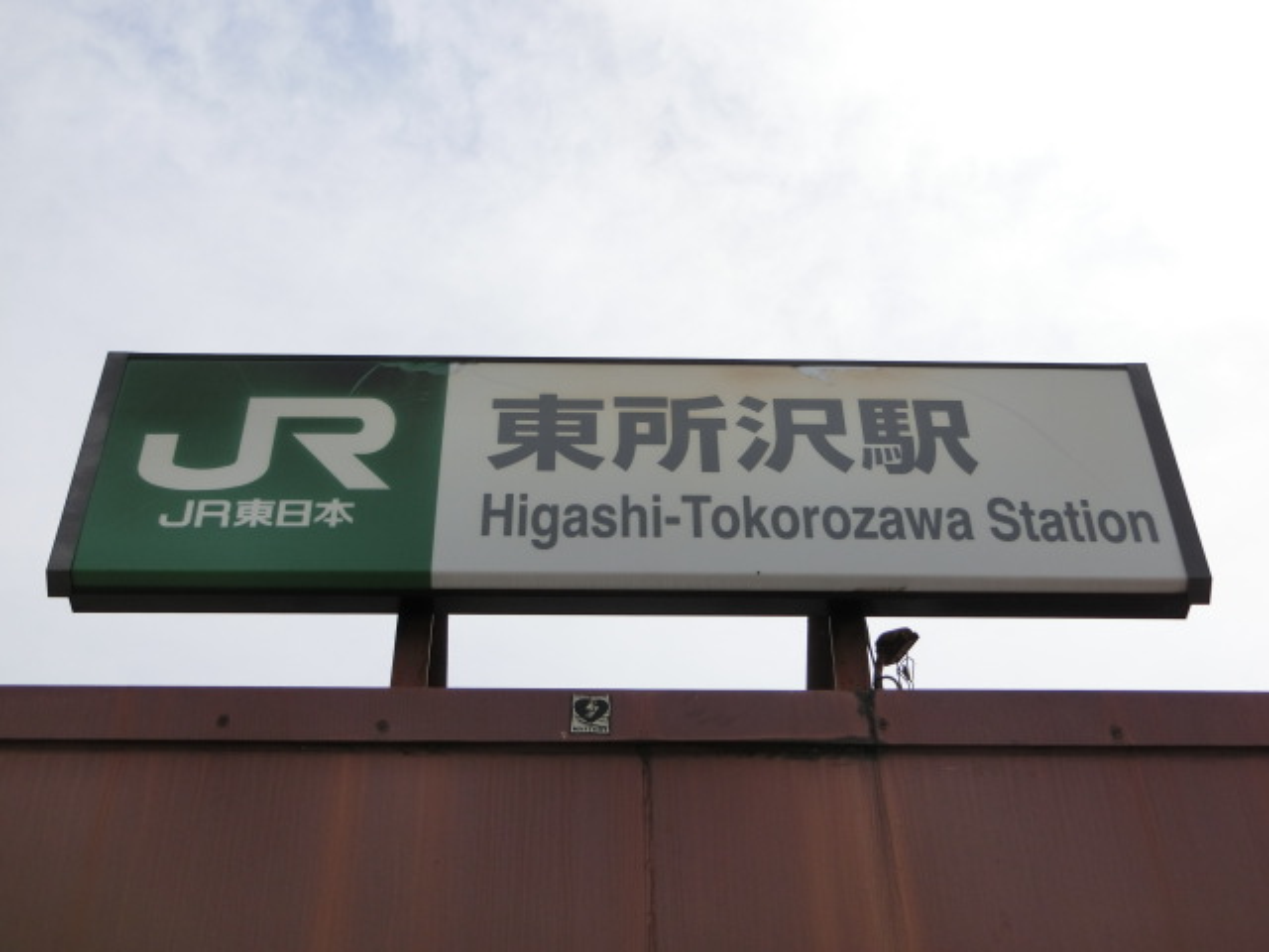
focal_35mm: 52
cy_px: 476
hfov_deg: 36.8
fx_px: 1906
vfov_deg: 28.0
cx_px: 634
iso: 80
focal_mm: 9.3
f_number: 9.4
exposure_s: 1/250
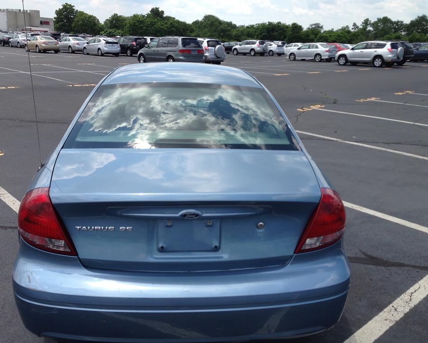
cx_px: 202
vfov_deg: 42.2
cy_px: 169
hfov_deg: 51.5
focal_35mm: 35
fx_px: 443
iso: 50
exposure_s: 1/1178
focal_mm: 4.13
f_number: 2.4
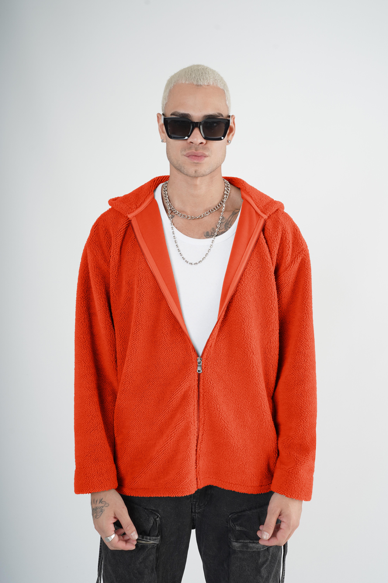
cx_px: 194
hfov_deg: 31.2
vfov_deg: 45.4
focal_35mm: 43
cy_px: 292
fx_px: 695
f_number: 8
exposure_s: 1/160
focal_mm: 43
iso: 200
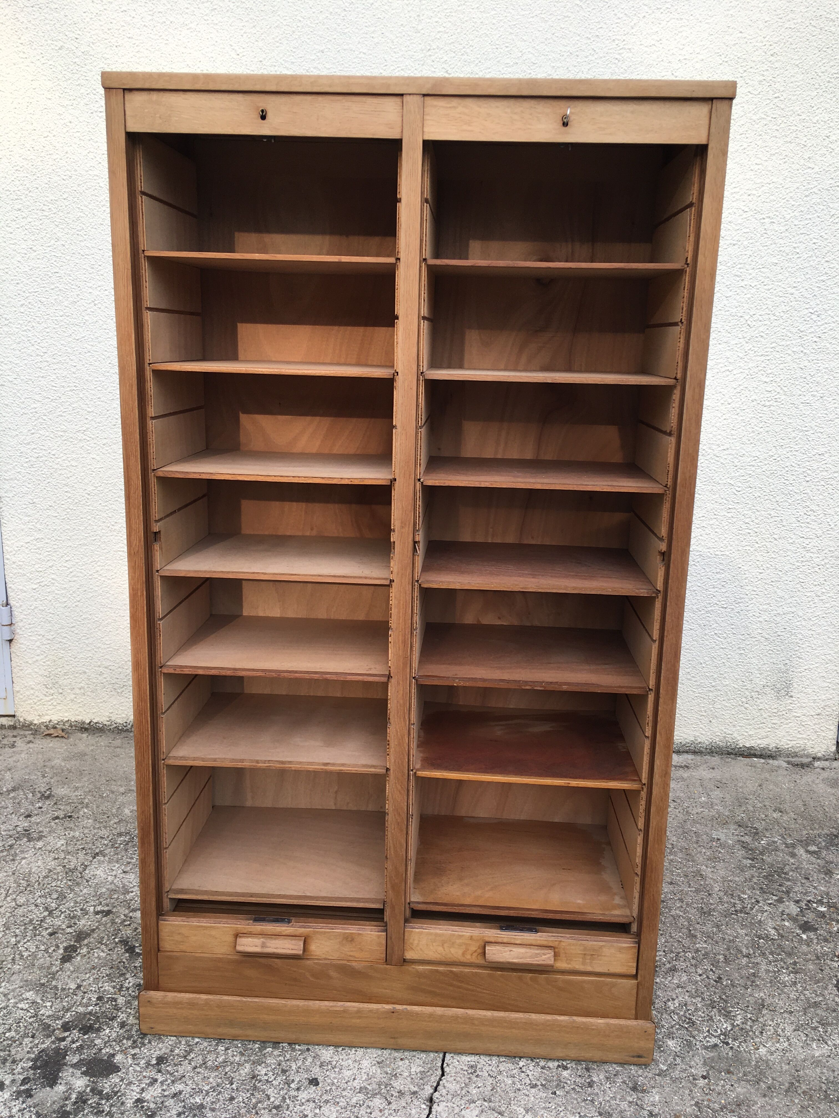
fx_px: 937
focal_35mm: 29
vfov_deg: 61.7
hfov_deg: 48.2
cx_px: 420
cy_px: 559
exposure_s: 1/278
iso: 25
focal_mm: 4.15
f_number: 2.2
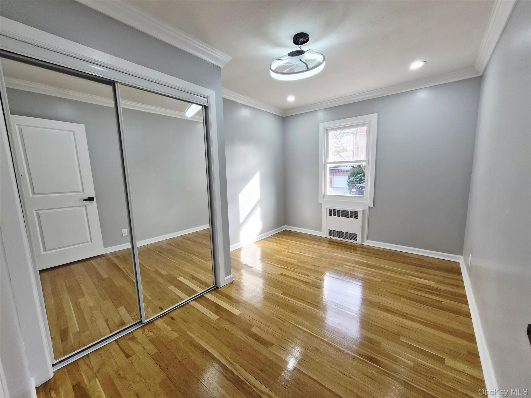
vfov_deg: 89.9
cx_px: 266
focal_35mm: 13
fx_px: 199
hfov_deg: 106.2
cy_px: 199
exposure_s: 1/60.2
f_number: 2.2
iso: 32
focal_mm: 1.7
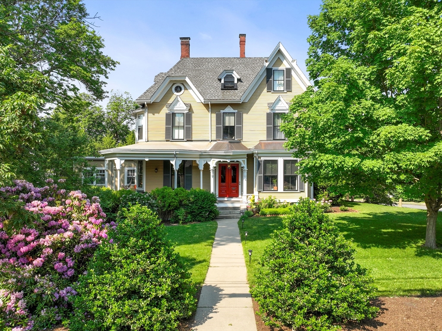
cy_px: 166
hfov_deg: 71.6
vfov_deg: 56.8
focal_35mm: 24
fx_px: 306
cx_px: 221
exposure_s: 1/160
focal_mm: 12.29
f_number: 2.8
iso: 130
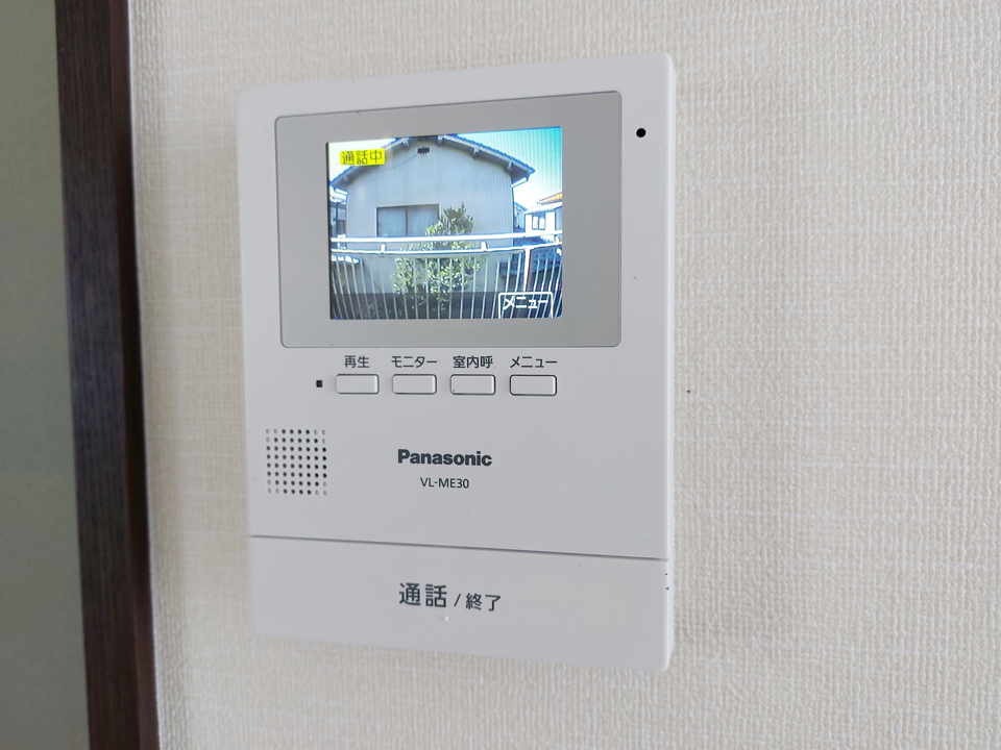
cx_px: 500
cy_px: 375
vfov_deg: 56.8
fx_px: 694
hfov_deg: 71.6
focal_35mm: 24
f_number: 1.8
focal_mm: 5.23
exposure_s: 1/24
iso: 40
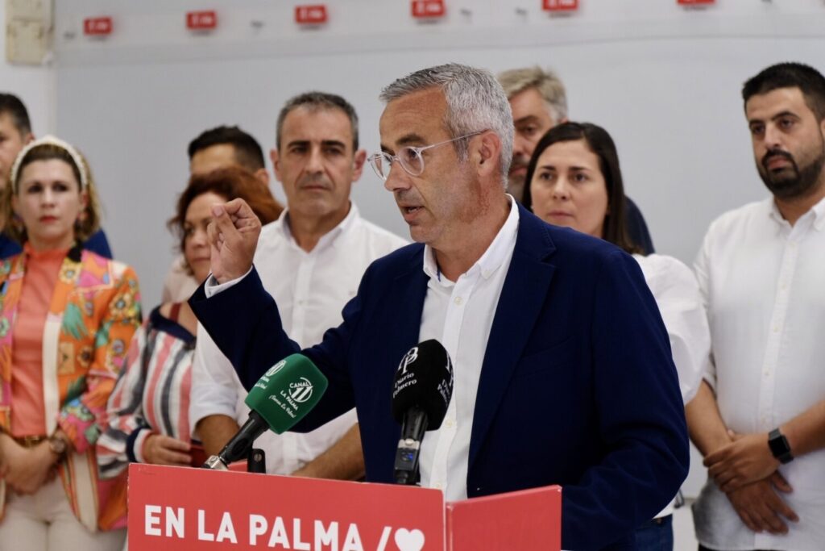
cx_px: 412
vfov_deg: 13.0
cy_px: 276
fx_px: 2406
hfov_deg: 19.5
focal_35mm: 105
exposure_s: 1/250
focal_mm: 70
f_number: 2.8
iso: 640
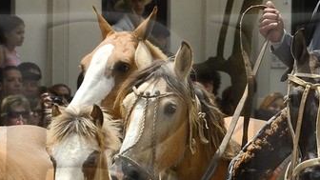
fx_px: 5702
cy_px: 170
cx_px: 230
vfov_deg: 1.8
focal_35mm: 672
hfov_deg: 3.2
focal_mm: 135
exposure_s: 1/500
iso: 400
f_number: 11
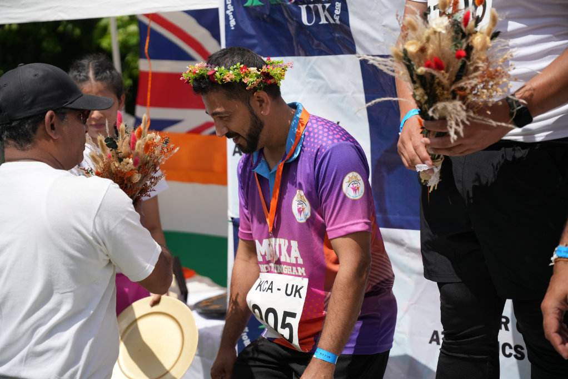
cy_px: 190
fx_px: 1033
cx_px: 284
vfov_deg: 20.8
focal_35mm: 66
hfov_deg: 30.7
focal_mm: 65.5
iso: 250
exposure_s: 1/6400
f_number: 2.8
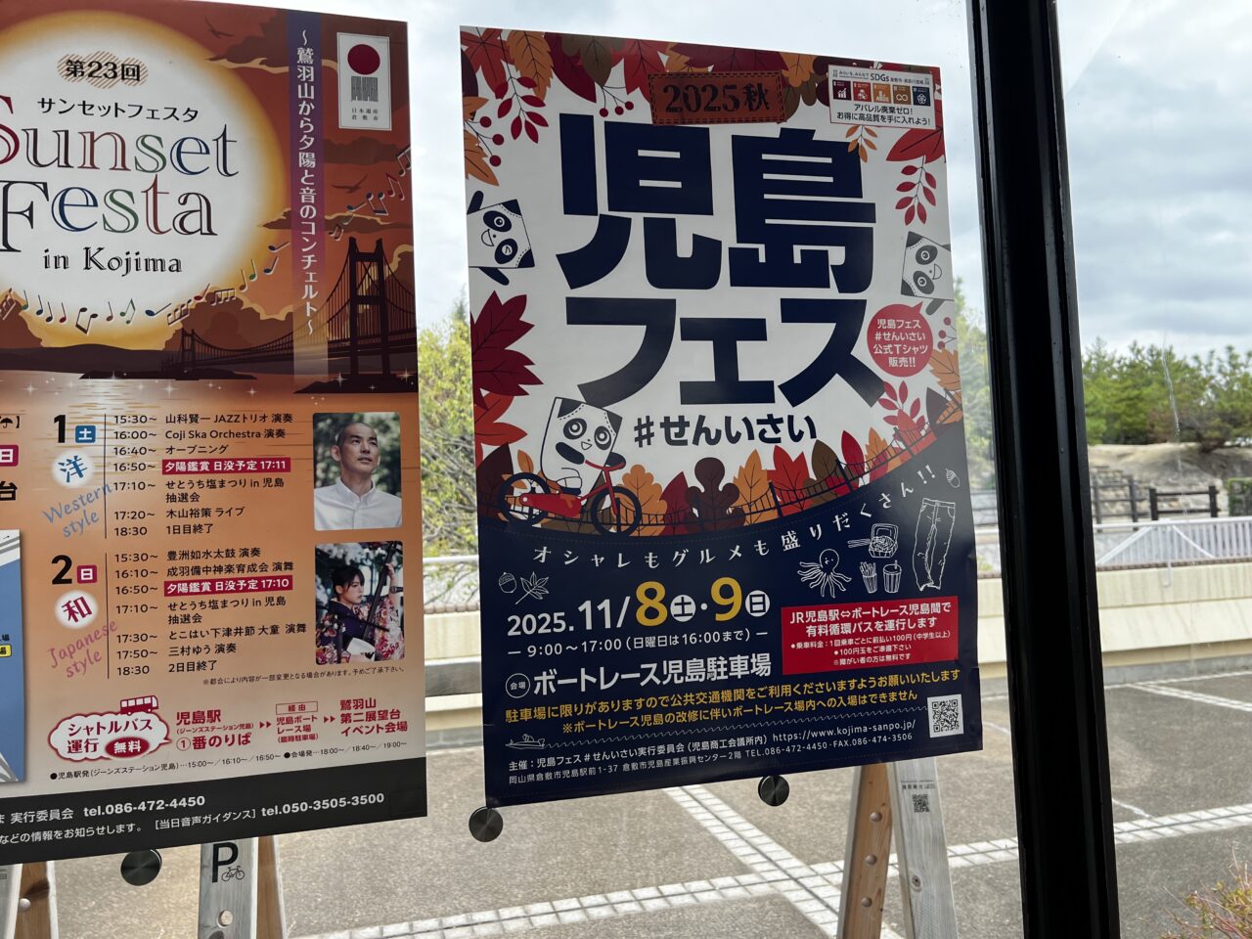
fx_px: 940
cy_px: 470
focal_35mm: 26
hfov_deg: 67.3
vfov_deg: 53.1
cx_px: 626
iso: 40
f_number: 1.5
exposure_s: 1/238
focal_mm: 5.7
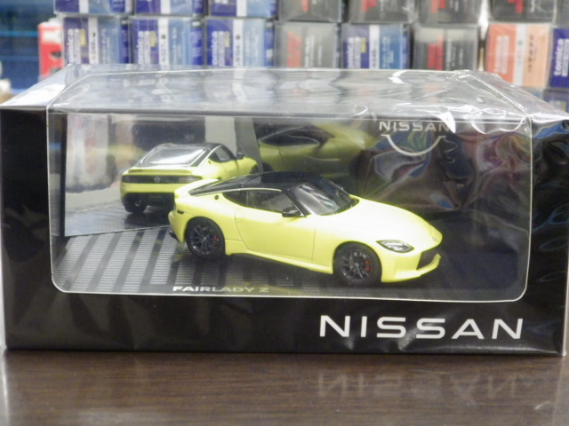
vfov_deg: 24.8
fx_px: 970
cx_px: 284
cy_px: 213
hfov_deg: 32.7
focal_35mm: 59
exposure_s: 1/25
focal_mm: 10.7
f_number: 4
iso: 1250
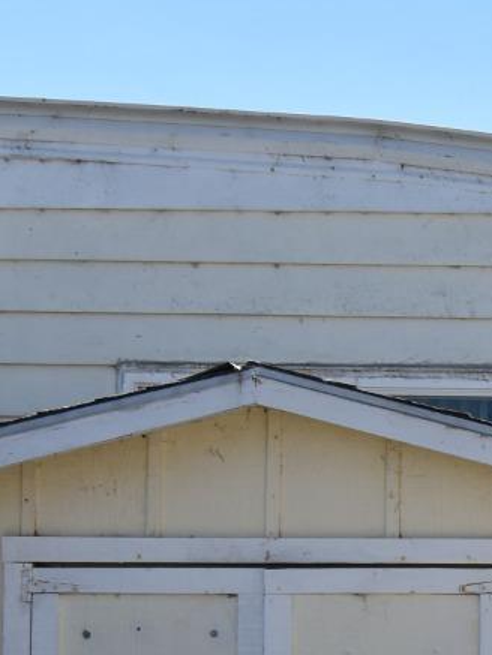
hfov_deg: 13.7
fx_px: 1875
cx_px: 812
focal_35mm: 99
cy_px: 710
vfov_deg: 19.1
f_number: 10
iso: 200
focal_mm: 20
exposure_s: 1/400
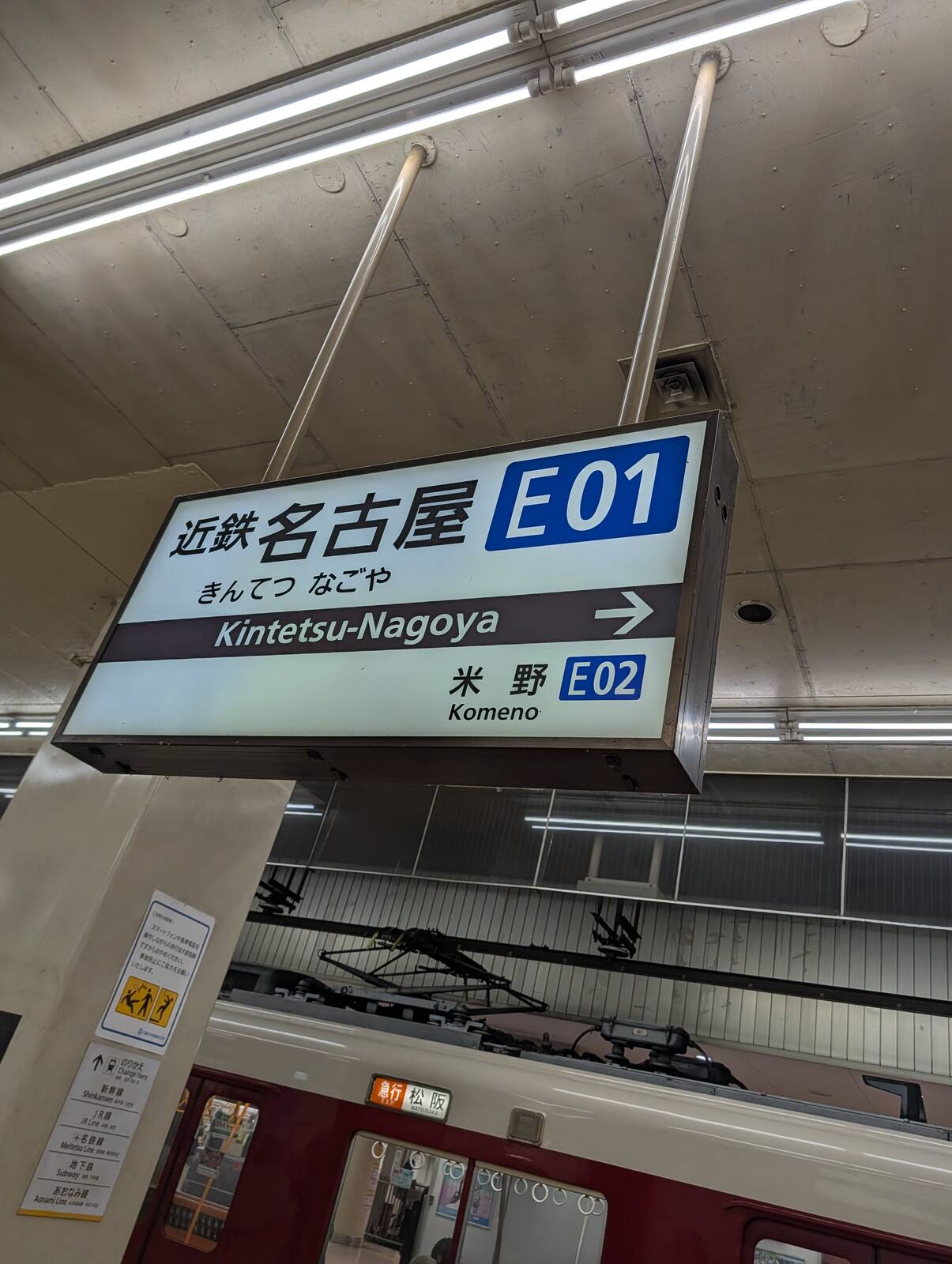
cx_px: 476
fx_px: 878
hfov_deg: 56.9
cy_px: 632
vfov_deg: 71.5
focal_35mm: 24
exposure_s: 1/443
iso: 63
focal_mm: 6.9
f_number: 1.68
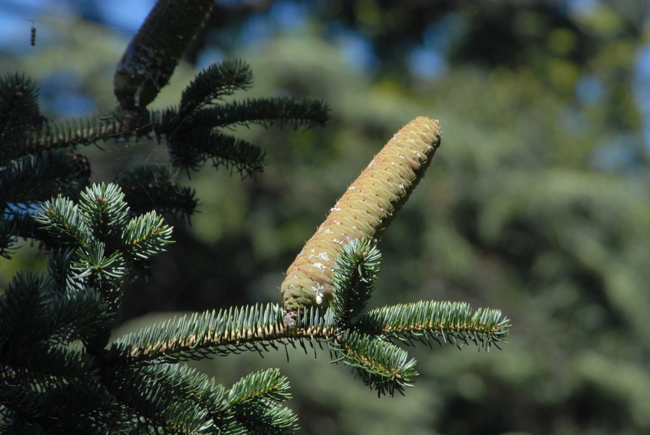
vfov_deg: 3.1
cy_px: 218
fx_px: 8133
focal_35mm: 450
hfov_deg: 4.6
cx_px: 325
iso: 400
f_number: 9
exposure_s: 1/320
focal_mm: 300
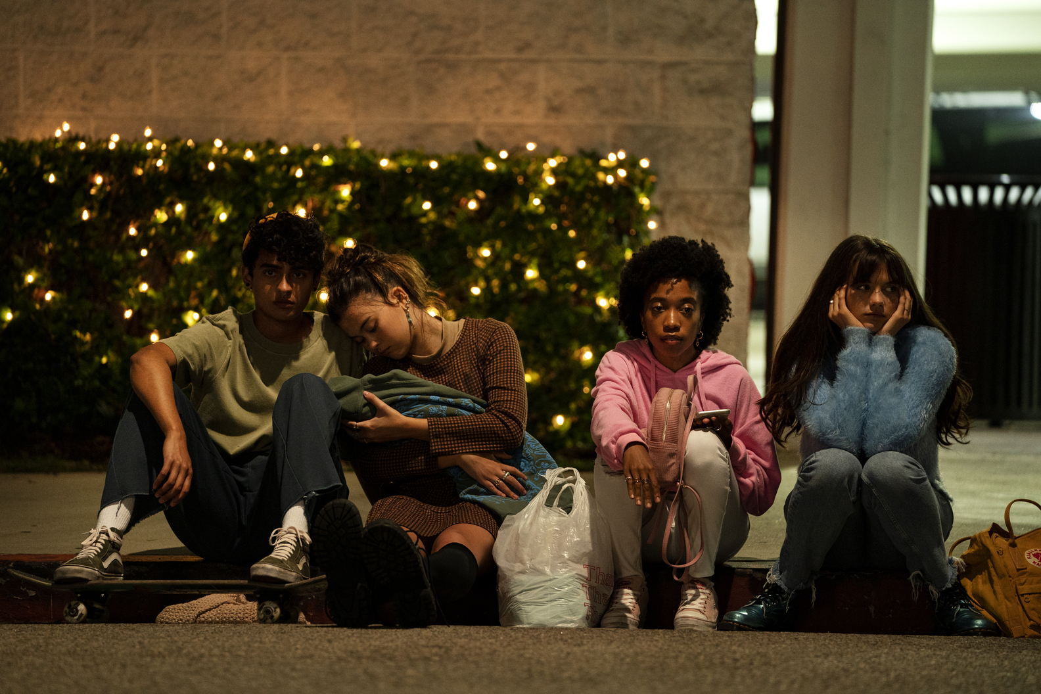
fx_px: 5031
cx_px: 520
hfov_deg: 11.8
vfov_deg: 7.9
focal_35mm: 174
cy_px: 347
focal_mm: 174
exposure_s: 1/100
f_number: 2.8
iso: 4000
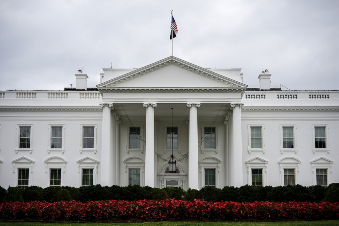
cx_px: 170
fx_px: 659
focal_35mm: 70
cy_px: 113
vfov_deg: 19.5
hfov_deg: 28.8
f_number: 4.5
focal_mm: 70
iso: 125
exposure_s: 1/500
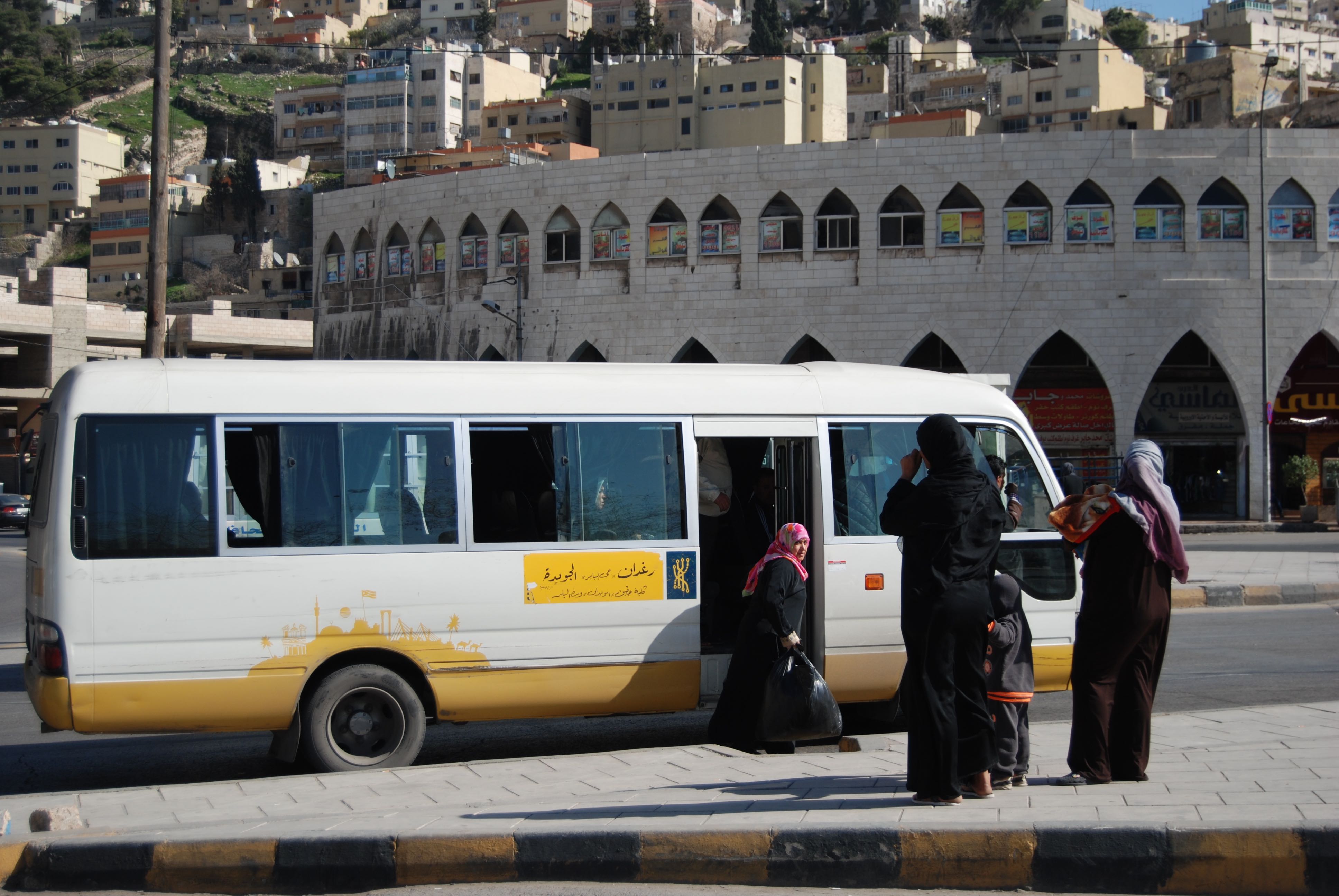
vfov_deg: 23.8
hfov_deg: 35.0
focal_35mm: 57
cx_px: 670
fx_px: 2123
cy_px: 448
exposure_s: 1/800
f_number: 4.8
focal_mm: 38
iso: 100
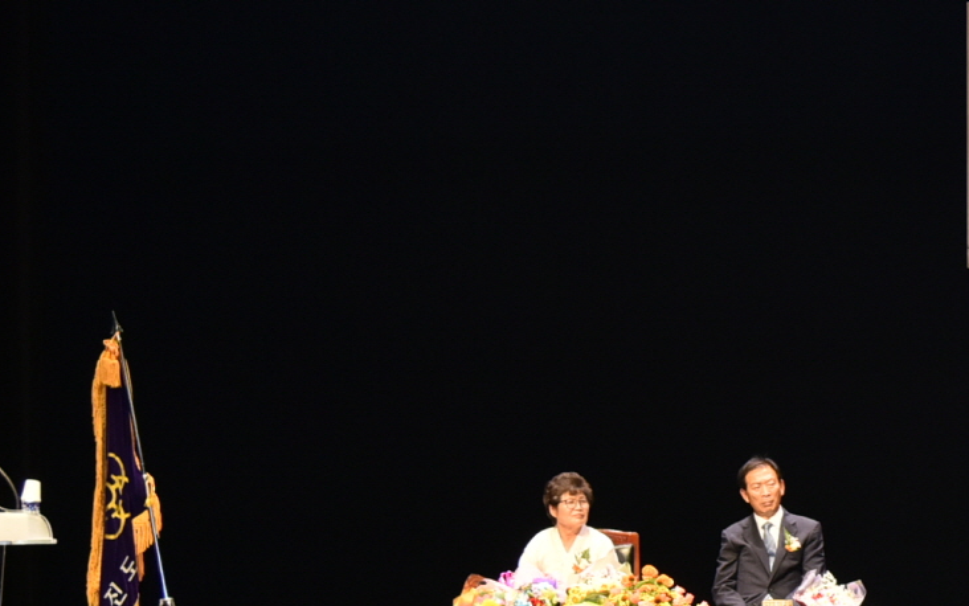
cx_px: 1193
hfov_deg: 15.8
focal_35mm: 127
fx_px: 3355
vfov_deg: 10.3
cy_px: 466
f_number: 4
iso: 1250
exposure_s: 1/125
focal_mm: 38
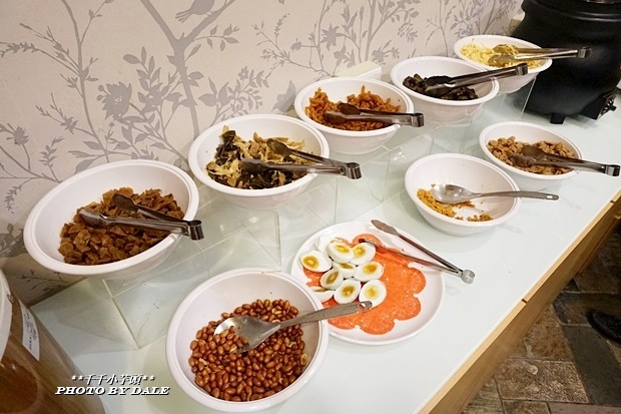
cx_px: 310
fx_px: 414
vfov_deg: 53.1
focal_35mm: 24
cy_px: 207
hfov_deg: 73.8
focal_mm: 16
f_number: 5.6
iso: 2500
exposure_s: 1/60
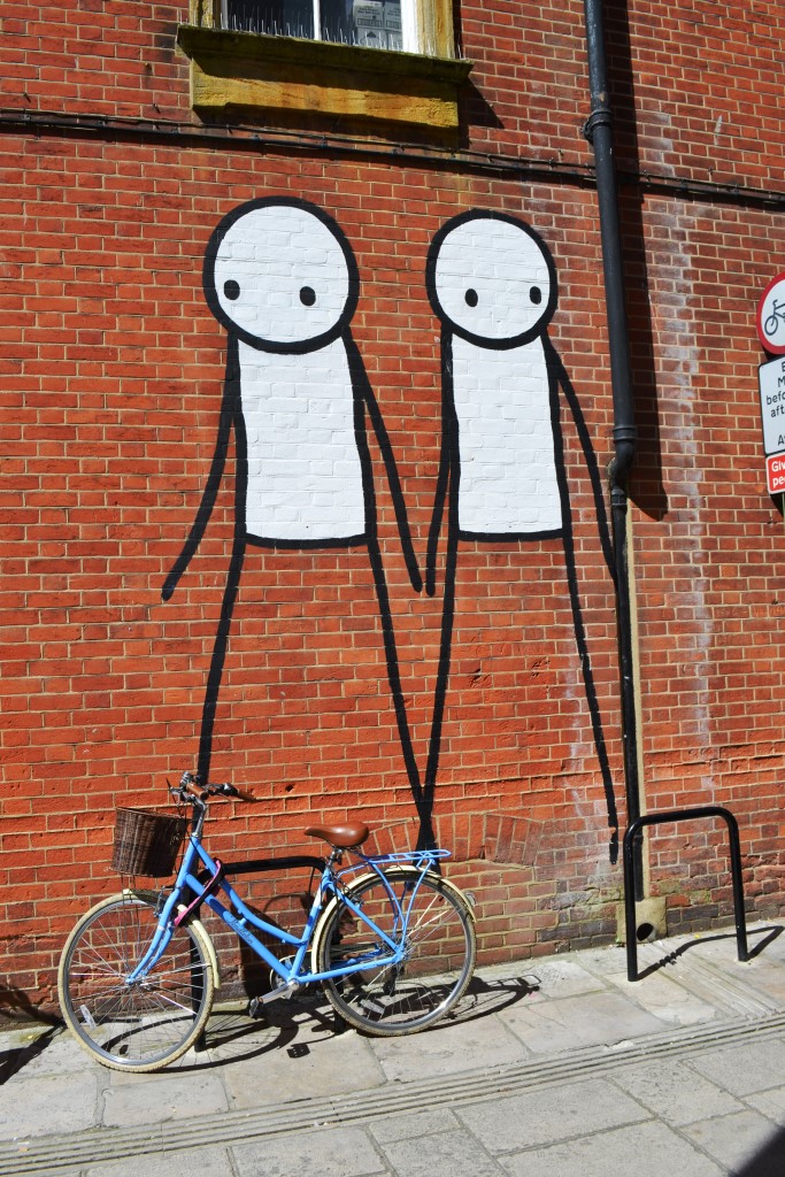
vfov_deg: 67.4
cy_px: 588
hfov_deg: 47.9
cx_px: 392
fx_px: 883
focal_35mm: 27
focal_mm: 18
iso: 100
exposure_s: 1/250
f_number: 8
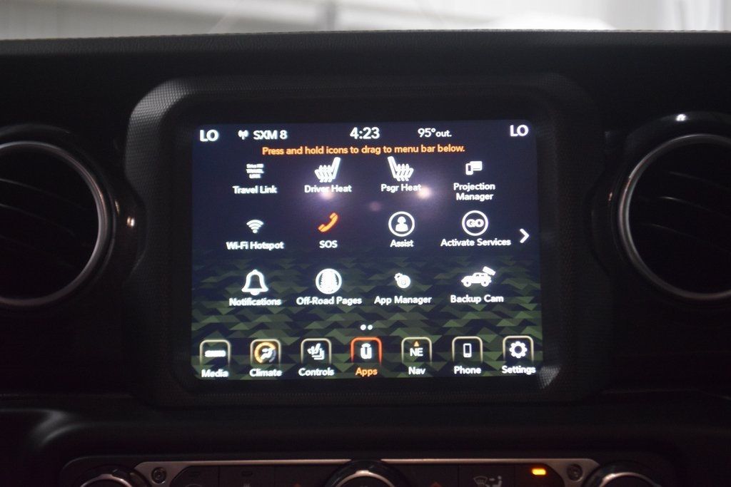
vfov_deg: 16.6
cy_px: 244
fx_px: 1675
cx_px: 366
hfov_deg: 24.6
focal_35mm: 82
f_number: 5.6
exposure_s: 1/60
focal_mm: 55
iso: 2200
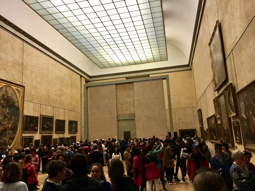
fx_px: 214
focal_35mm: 29
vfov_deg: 48.2
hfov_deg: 61.7
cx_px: 128
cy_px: 96
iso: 32
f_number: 2.2
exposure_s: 1/33
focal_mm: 4.15
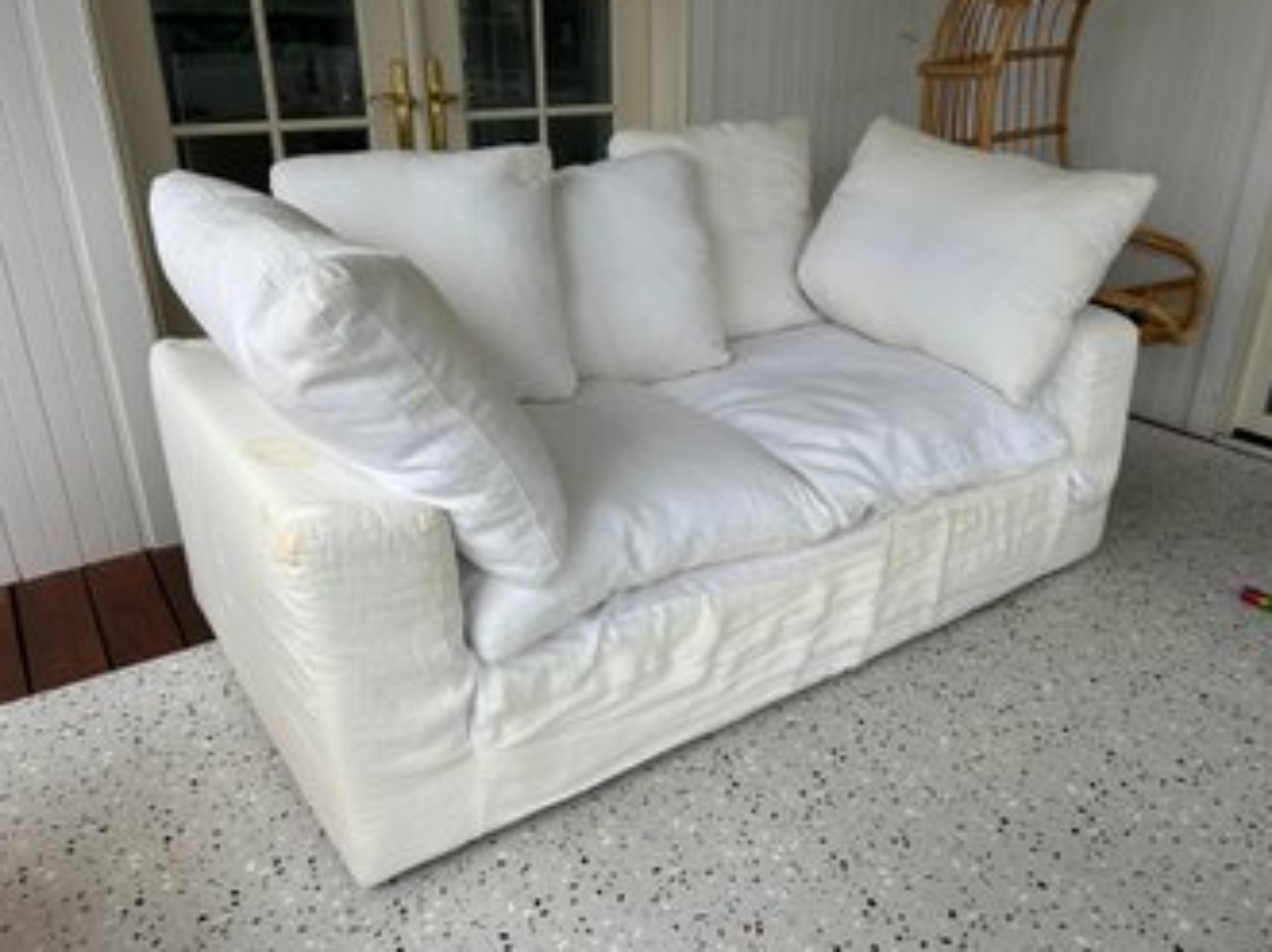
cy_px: 472
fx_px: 991
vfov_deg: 51.3
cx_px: 642
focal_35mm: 27
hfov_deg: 65.4
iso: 50
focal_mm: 5.7
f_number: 1.5
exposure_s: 1/552
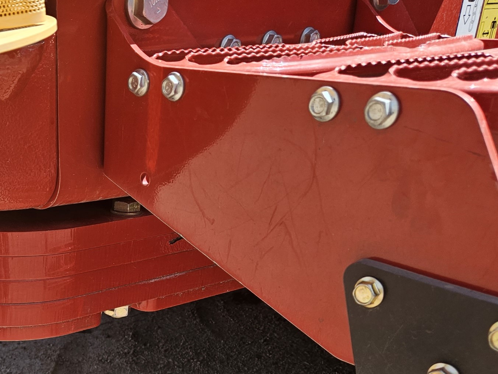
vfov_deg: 28.1
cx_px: 71
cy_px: 362
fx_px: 705
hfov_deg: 37.0
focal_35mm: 49
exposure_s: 1/462
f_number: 1.8
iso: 25
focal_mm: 5.4
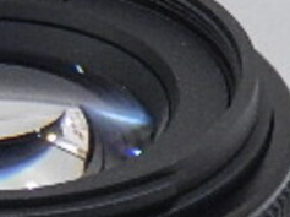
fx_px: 3563
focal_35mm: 426
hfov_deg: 4.6
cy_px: 390
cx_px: -35
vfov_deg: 3.5
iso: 800
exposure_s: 1/50
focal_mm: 14.9
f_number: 4.4
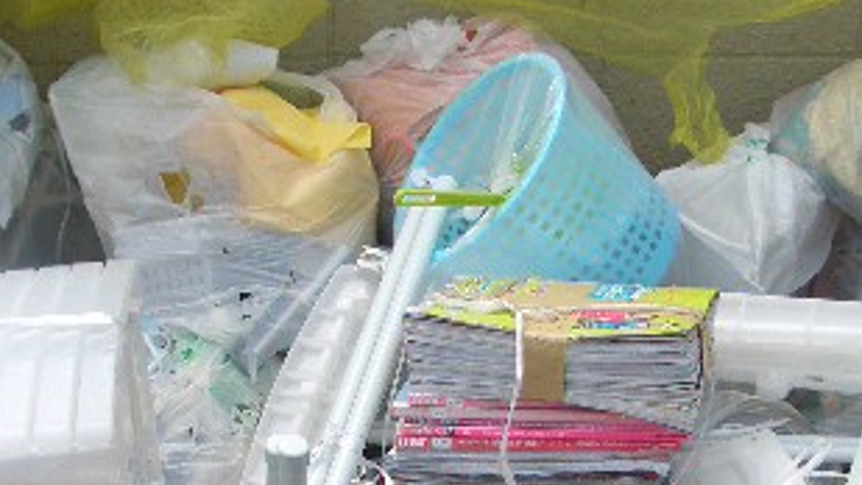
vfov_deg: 15.0
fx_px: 1806
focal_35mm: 79
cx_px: 480
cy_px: 485
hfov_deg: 26.8
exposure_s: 1/1000
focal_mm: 5.8
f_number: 2.6
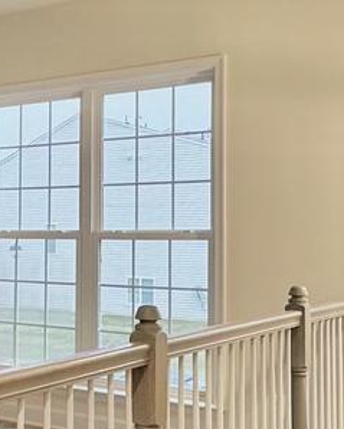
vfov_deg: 28.7
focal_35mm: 66
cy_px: 225
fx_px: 839
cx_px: -86
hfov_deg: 21.3
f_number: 2.2
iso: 250
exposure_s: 1/120
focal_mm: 2.22
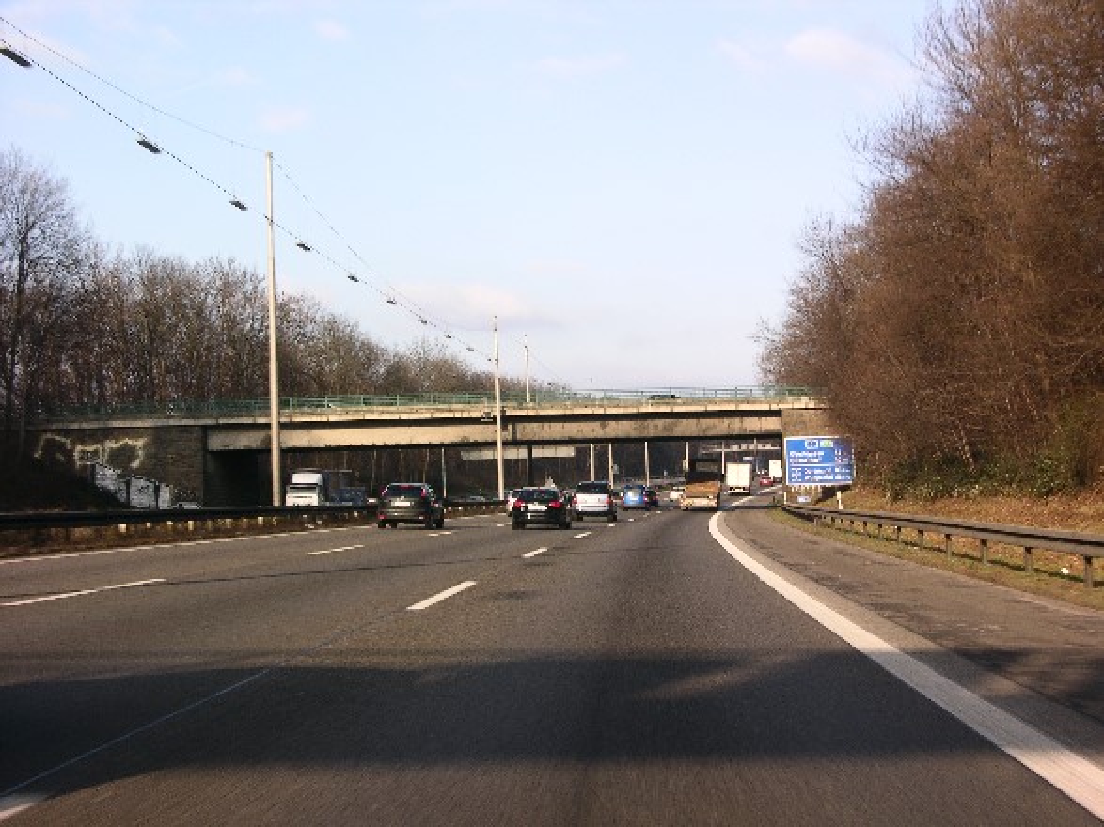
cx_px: 552
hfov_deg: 31.2
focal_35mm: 62
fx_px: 1977
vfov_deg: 23.6
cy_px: 414
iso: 50
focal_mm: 15.7
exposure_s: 1/98.7
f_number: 5.7
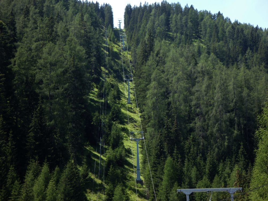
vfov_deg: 13.7
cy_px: 100
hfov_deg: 18.2
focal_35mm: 108
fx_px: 836
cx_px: 134
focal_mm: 19.2
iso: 125
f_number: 5.7
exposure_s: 1/100
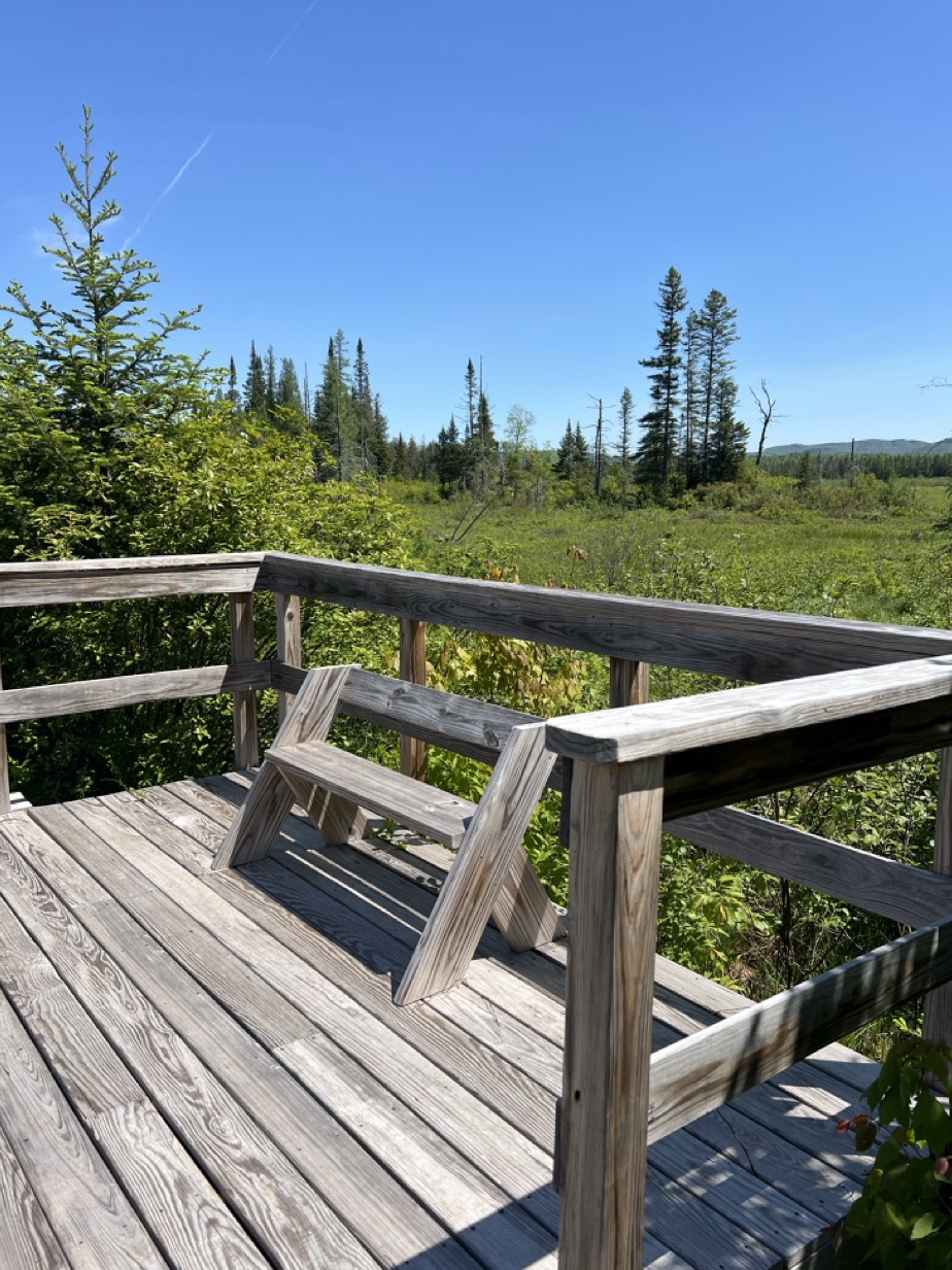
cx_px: 488
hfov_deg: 51.3
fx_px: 991
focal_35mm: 27
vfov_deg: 65.3
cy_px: 646
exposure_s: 1/3968
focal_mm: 5.7
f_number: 1.5
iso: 50
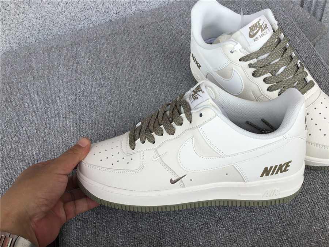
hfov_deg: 58.4
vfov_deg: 45.4
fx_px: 295
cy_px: 124
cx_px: 164
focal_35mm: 31
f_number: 2.4
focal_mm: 3.3
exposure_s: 1/413
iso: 25
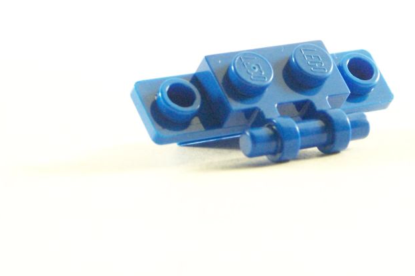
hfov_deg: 11.5
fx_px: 2062
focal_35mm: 179
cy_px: 49
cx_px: 272
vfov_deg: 7.6
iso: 400
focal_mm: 17.5
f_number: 3.2
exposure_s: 1/45
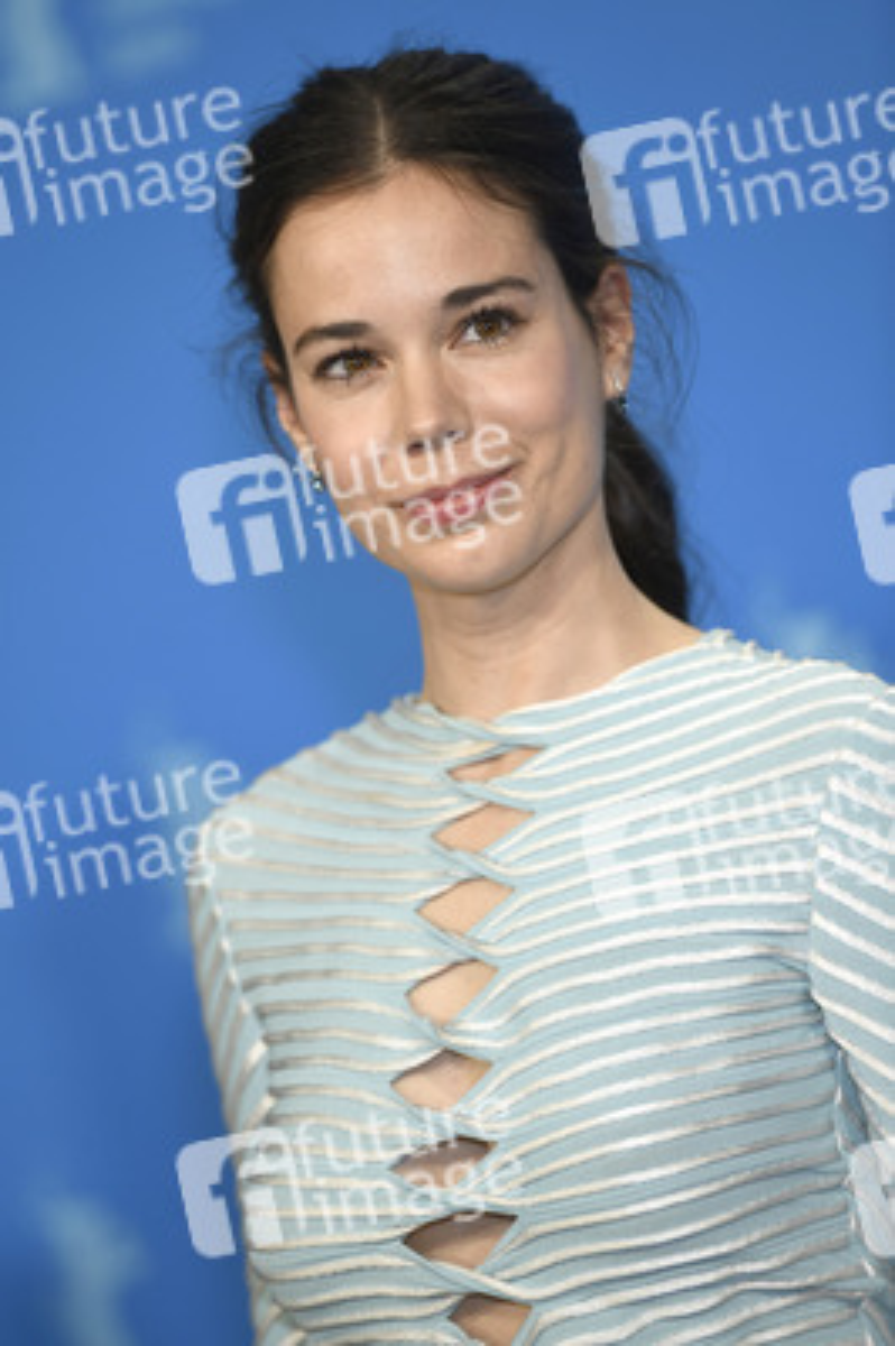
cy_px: 673
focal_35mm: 200
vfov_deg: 10.3
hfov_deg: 6.9
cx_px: 448
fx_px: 7471
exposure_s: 1/320
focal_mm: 200
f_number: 3.5
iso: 640
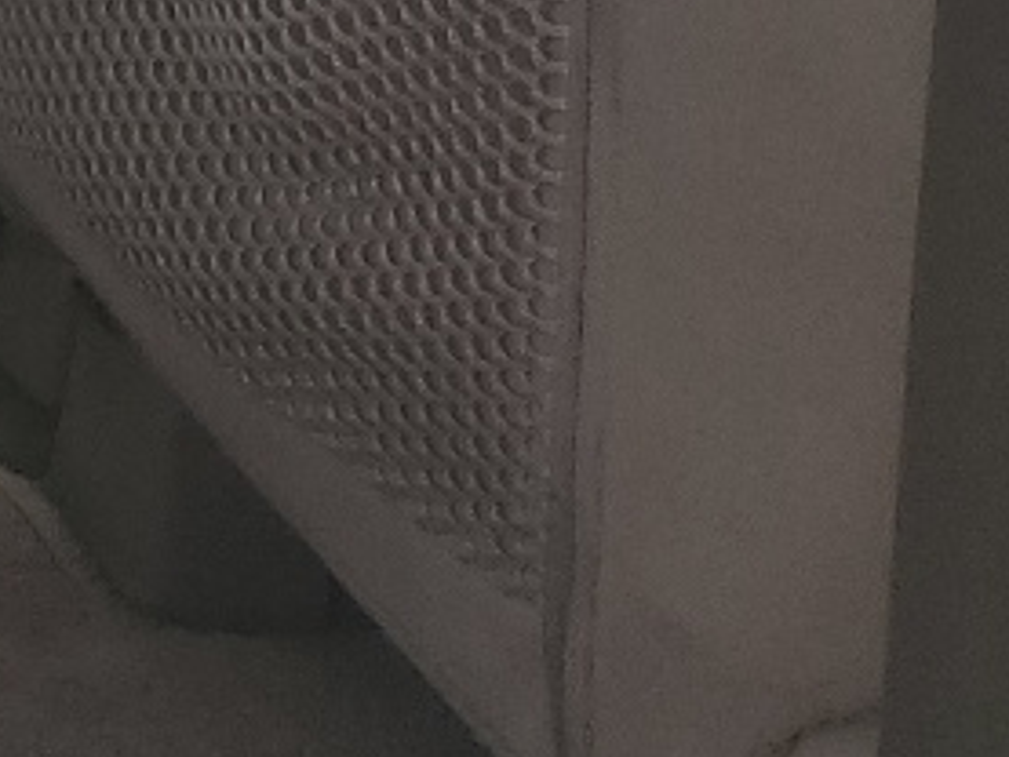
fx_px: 4374
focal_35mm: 150
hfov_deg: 10.3
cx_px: -1803
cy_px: -1092
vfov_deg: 8.9
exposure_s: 1/370
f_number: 1.5
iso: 50
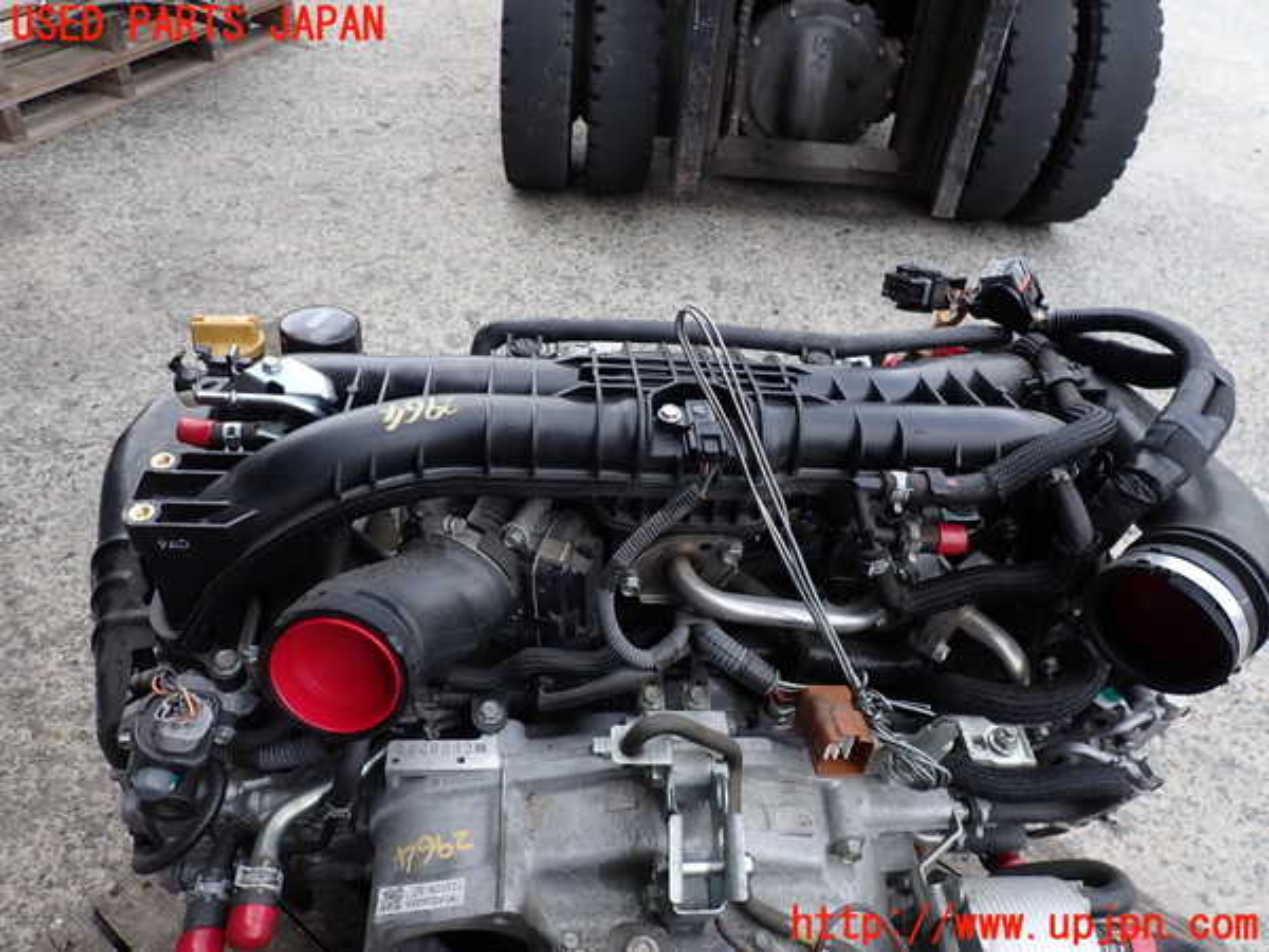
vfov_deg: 54.9
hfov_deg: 69.4
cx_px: 634
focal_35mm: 25
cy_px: 476
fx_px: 916
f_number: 2.8
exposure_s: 1/320
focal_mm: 4.5
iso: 100
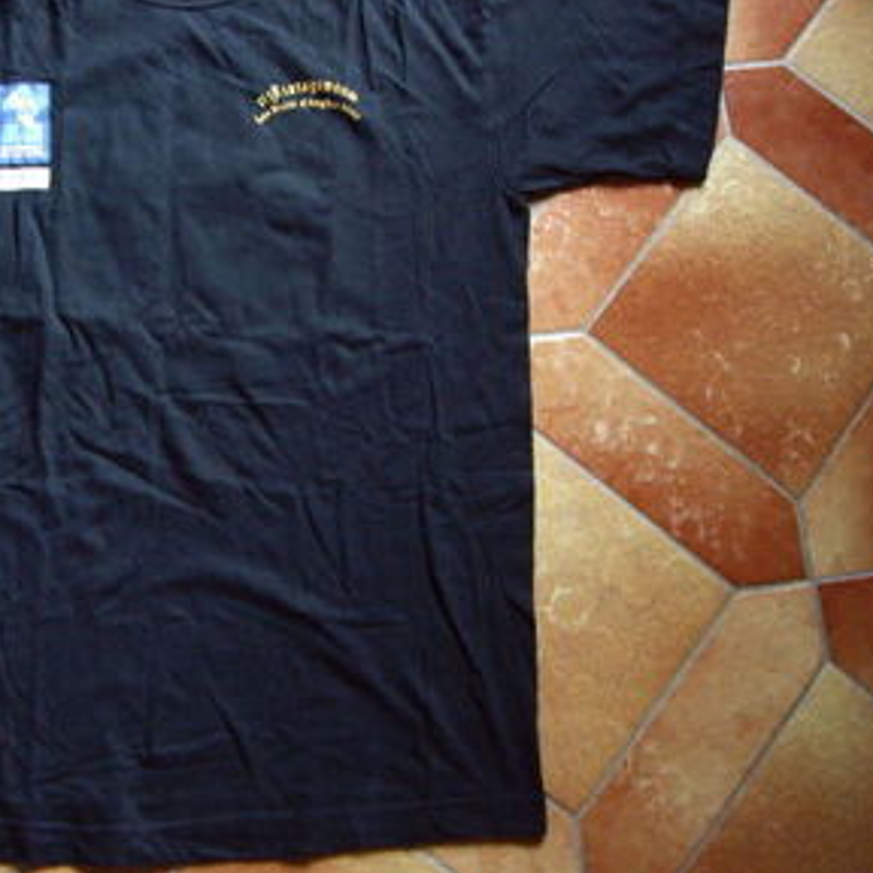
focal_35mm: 56
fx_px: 1598
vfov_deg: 30.5
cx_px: 191
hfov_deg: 29.9
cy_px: 370
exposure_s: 1/8
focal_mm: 6.2
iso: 200
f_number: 2.7
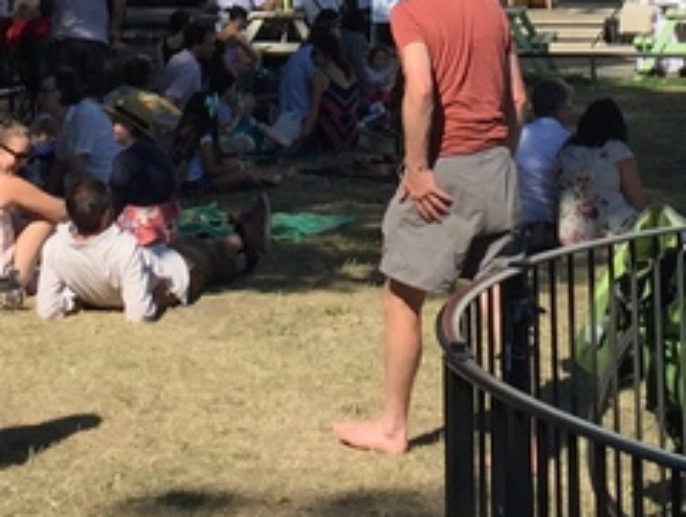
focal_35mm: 124
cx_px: 387
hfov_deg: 15.9
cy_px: -371
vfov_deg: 11.3
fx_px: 2461
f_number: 2.2
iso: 32
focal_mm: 4.15
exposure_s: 1/2825
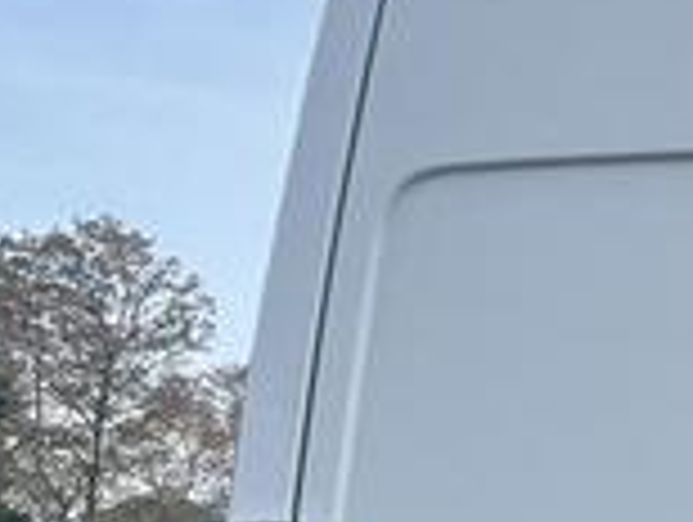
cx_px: 1170
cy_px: 940
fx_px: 3028
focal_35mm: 151
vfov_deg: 9.4
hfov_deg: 12.2
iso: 50
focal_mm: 5.7
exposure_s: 1/2841
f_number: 1.5
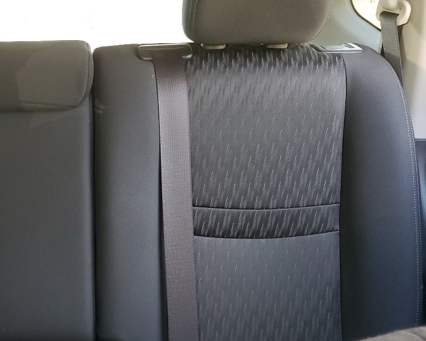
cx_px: 60
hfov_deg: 36.2
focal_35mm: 49
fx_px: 618
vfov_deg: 30.8
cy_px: 204
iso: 81
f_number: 1.5
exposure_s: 1/60.2
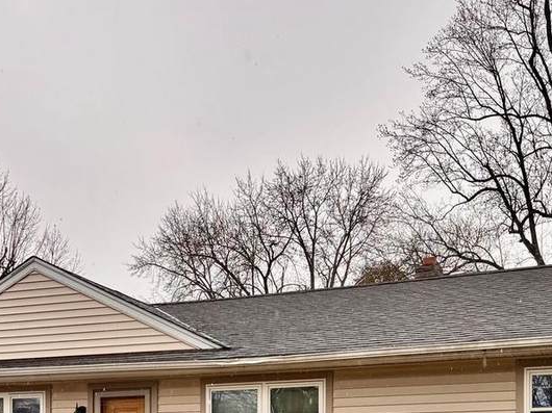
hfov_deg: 33.1
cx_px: 211
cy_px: 465
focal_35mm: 58
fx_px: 924
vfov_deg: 23.5
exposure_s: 1/488
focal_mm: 6.76
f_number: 1.78
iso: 80
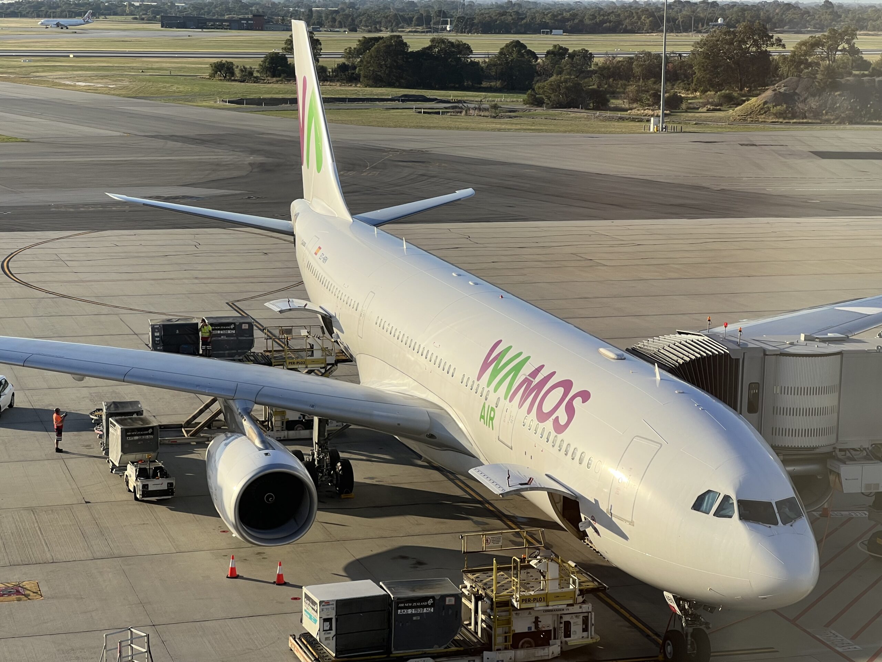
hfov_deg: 25.3
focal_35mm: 77
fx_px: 1962
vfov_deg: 19.1
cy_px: 331
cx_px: 441
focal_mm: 9
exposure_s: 1/162
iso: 32
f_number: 2.8
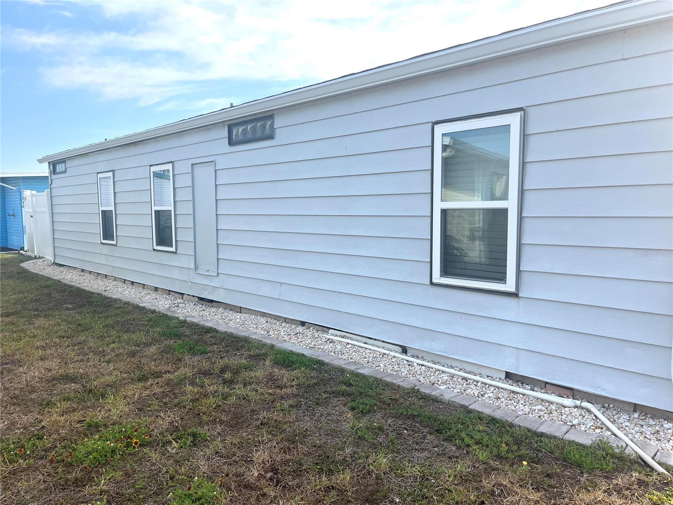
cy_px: 252
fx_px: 505
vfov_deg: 53.1
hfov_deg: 67.3
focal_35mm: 26
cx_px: 336
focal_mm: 5.1
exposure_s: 1/1536
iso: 50
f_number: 1.6
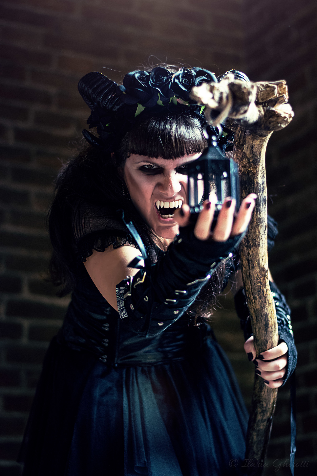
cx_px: 158
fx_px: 991
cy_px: 238
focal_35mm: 75
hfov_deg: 18.2
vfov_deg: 27.0
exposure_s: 1/250
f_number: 1.8
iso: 800
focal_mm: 50
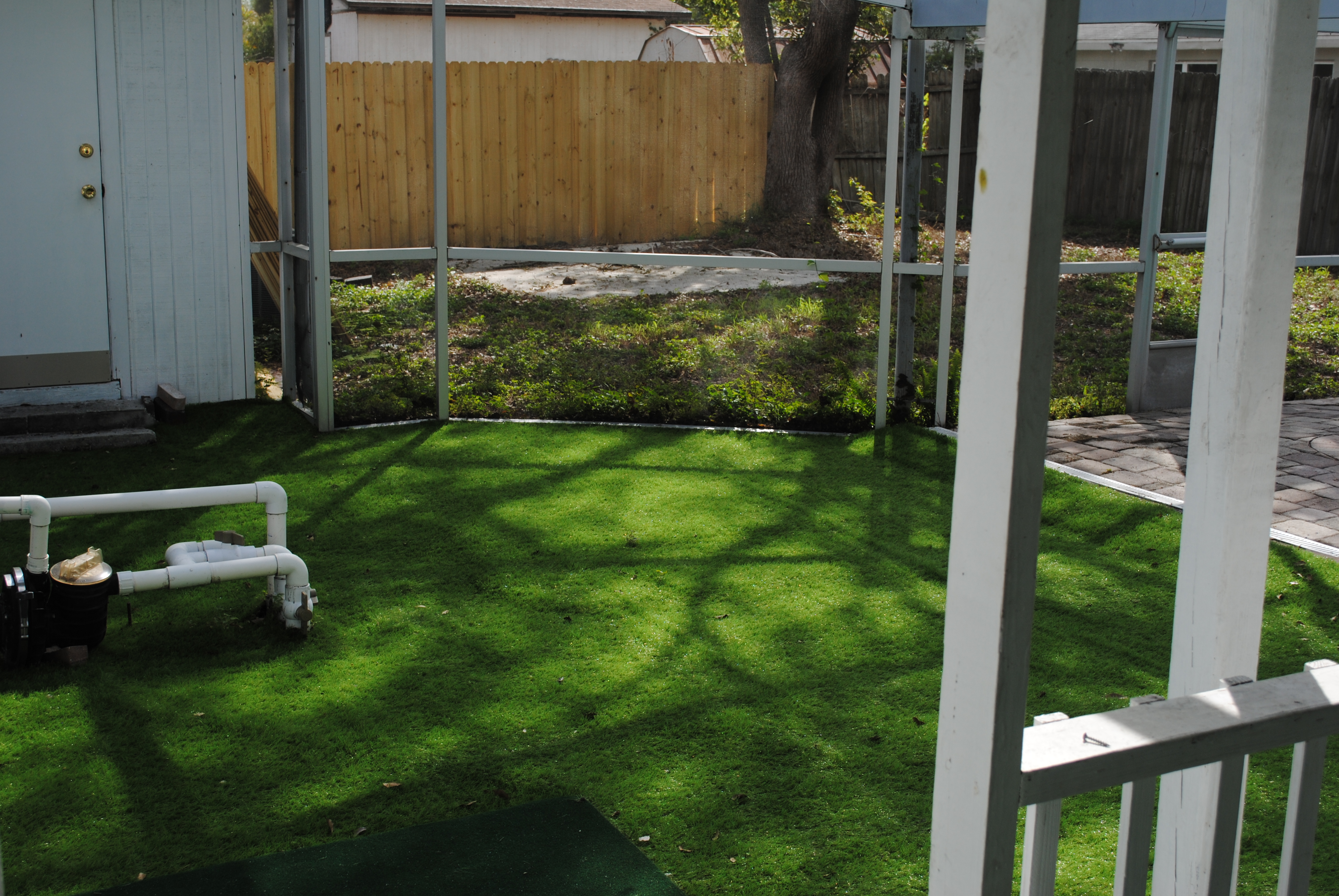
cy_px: 448
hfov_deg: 43.6
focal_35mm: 45
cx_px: 670
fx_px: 1676
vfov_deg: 29.9
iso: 100
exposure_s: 1/160
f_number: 6.3
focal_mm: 30
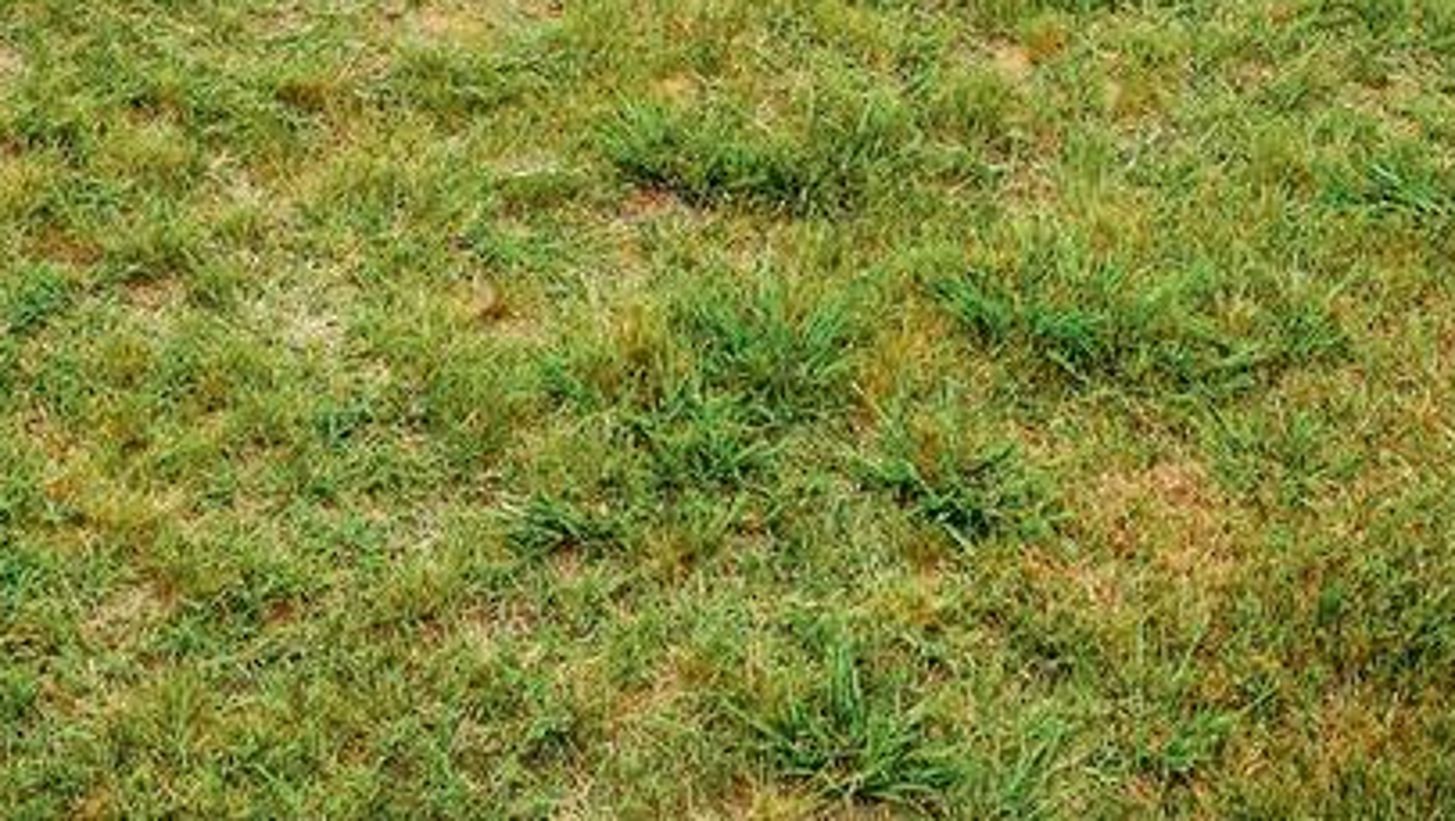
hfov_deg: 22.4
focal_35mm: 95
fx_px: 3668
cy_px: -830
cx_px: 849
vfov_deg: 11.5
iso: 100
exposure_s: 1/250
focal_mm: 18
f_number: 5
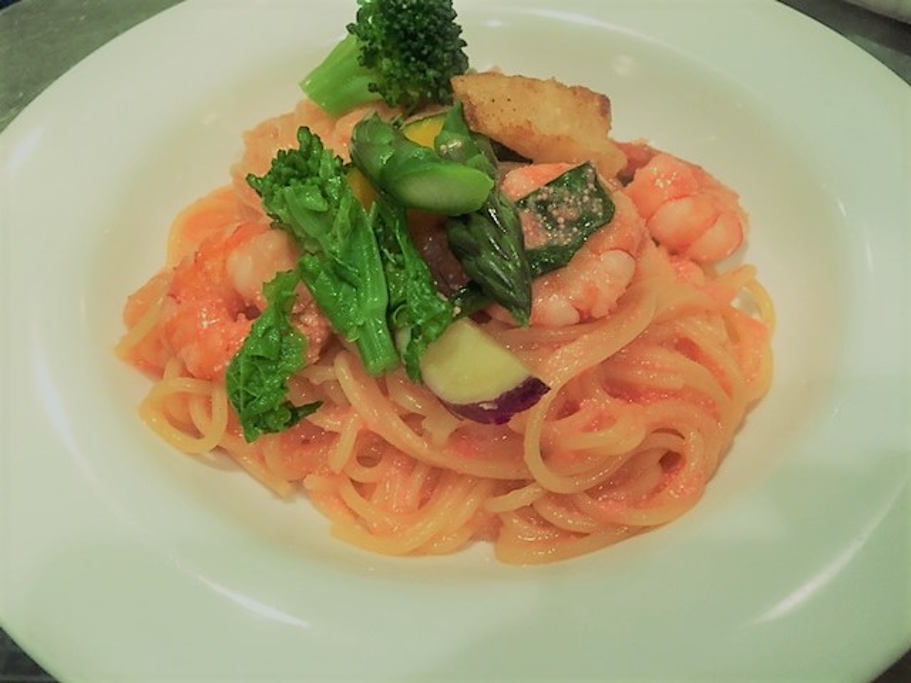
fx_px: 763
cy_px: 342
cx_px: 456
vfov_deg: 48.2
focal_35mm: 29
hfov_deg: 61.7
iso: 160
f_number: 2.2
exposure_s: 1/30
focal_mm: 4.15
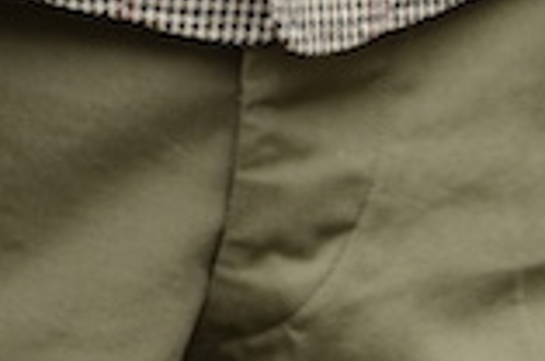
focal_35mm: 831
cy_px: -1173
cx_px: 208
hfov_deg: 2.5
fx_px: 12559
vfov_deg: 1.6
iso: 320
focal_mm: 85
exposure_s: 1/320
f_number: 1.8
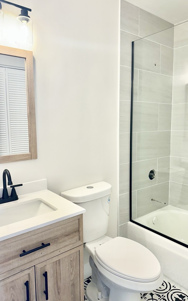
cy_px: 148
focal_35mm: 26
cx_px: 95
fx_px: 213
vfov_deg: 70.4
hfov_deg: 47.6
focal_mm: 6.86
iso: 125
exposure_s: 1/120
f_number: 1.78
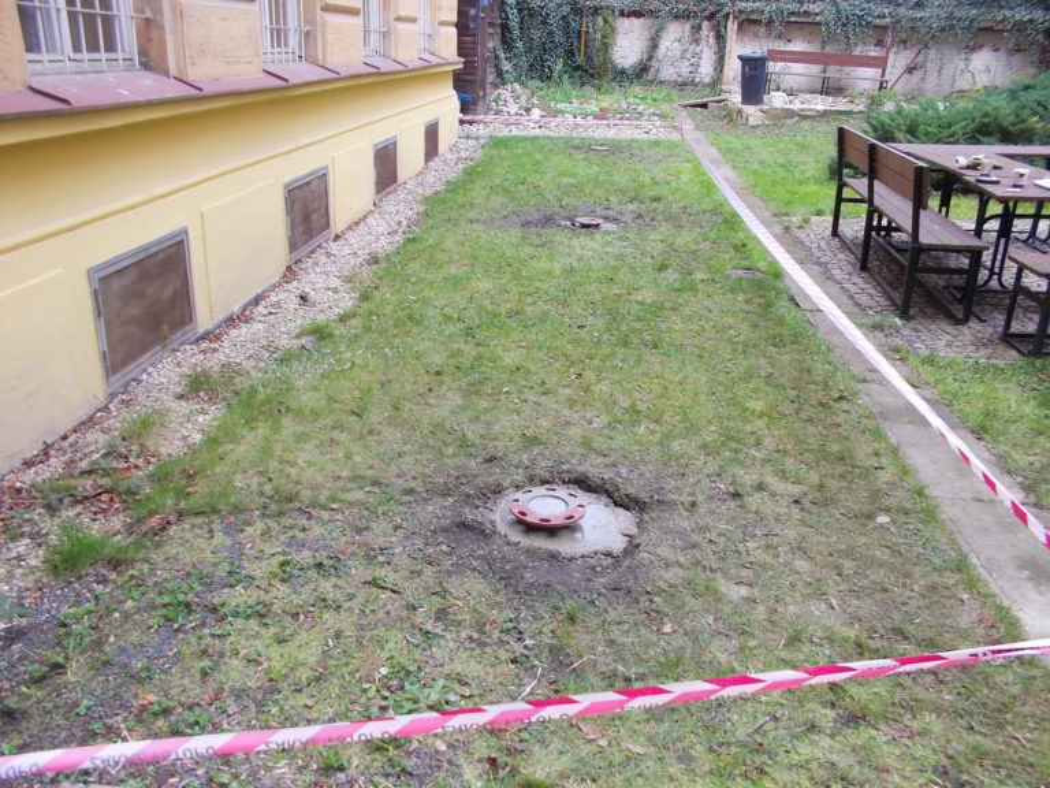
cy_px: 394
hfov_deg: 61.7
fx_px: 880
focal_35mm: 29
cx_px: 525
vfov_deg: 48.2
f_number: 3.3
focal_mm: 4.1
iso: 80
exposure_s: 1/80
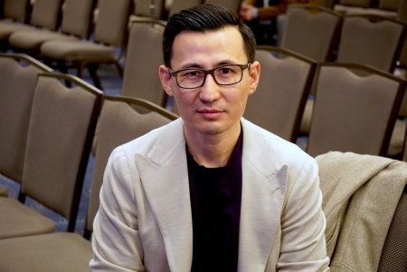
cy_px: 136
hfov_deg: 24.6
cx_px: 204
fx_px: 933
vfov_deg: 16.6
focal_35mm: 82
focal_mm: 55
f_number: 4.5
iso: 2500
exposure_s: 1/100
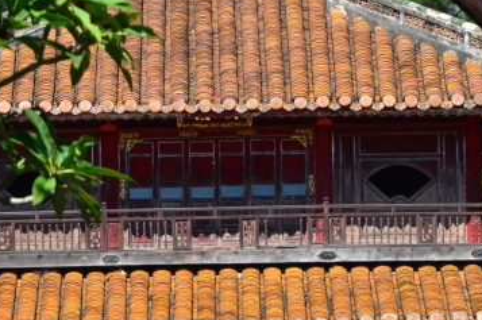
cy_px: 356
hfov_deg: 5.6
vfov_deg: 3.7
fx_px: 4886
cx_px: 240
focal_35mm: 365
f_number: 8
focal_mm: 85
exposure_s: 1/1000
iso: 640
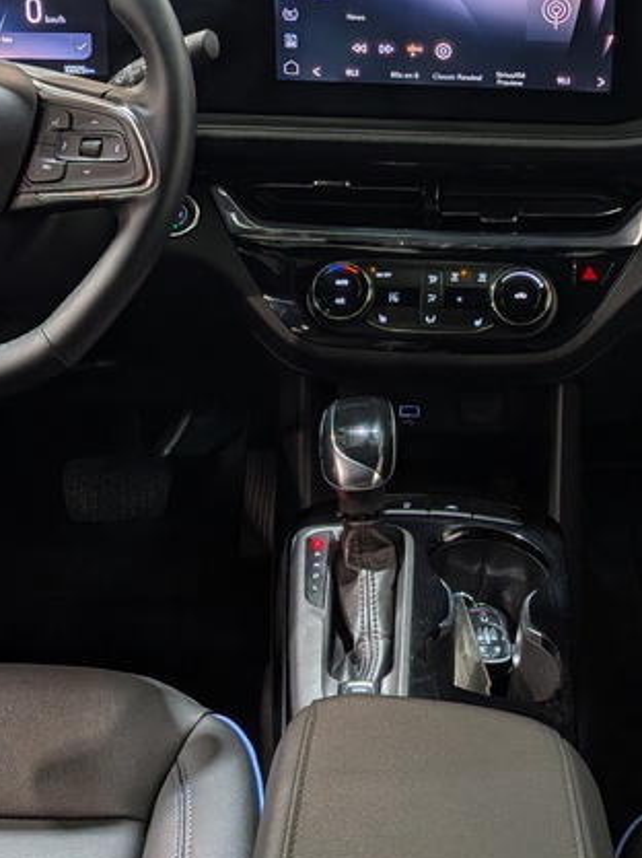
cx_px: 461
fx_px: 1461
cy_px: 113
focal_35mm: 59
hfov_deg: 24.6
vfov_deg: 31.4
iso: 29
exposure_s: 1/119
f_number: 1.7
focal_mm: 4.53
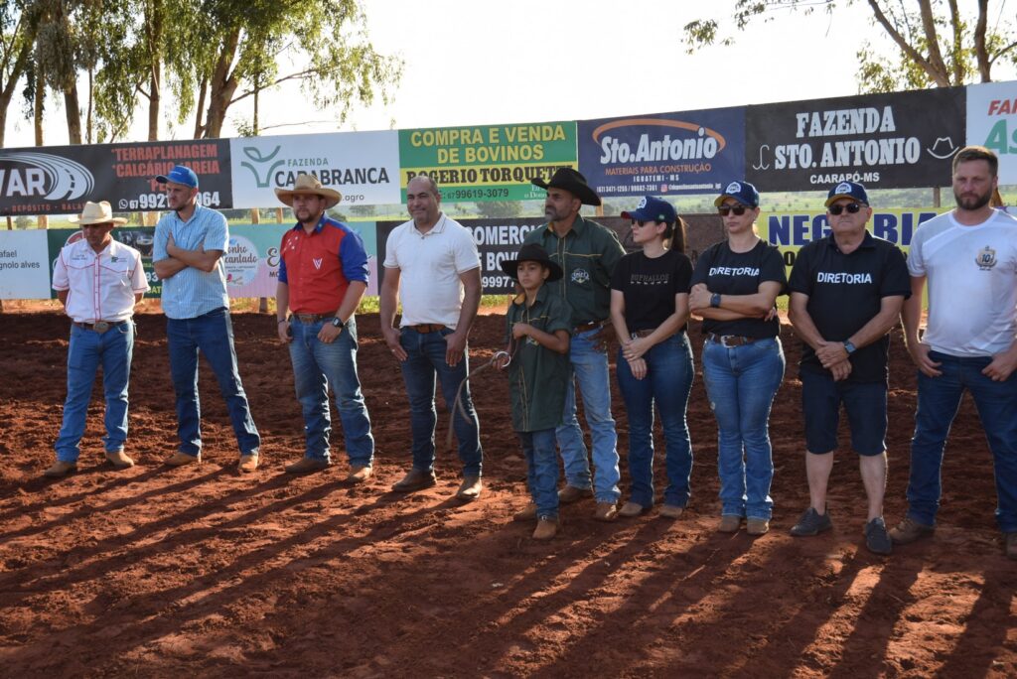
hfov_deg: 51.3
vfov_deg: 35.5
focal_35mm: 38
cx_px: 508
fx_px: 1060
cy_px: 340
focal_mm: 25
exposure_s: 1/125
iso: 100
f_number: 5.6
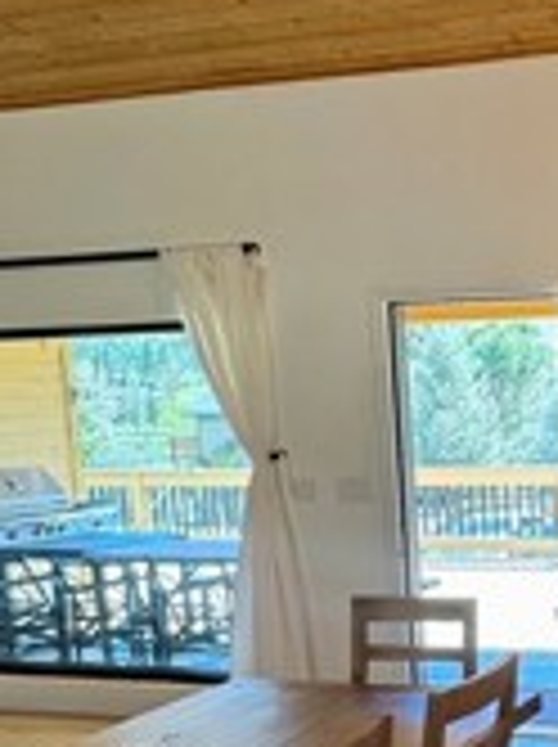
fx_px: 1164
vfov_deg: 34.6
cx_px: 684
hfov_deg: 24.3
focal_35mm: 54
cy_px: 585
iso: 200
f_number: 2.2
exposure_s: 1/120
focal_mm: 2.22
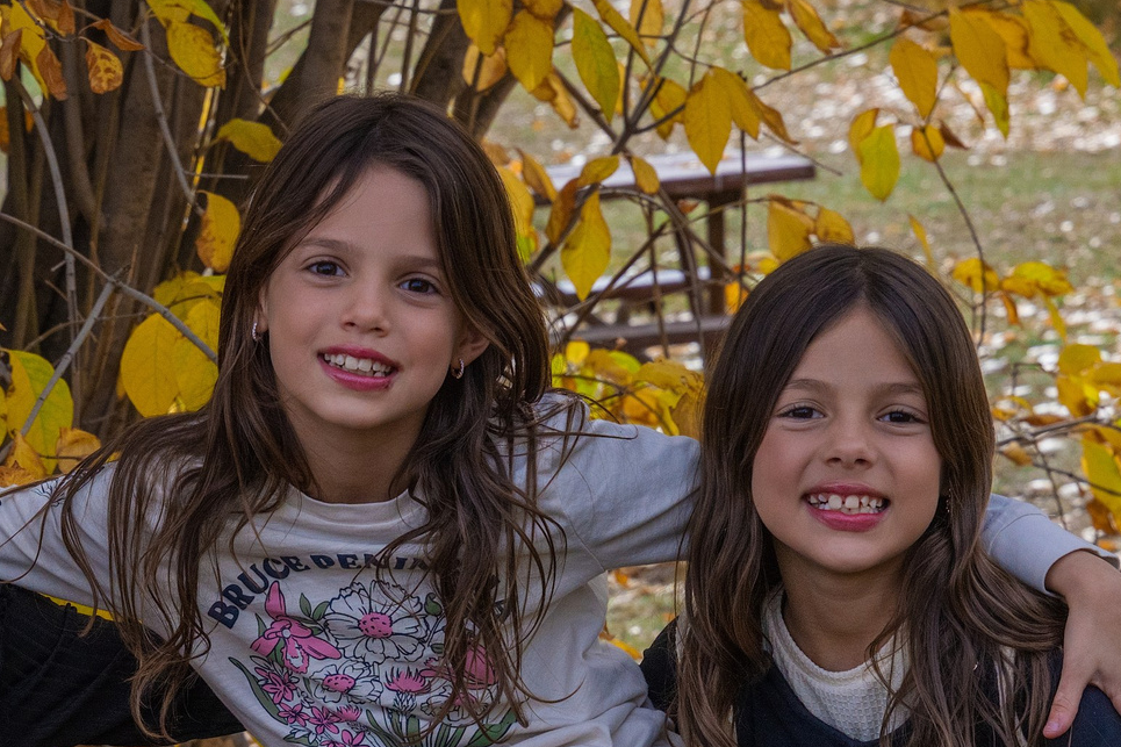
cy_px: 585
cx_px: 23
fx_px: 4088
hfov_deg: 15.4
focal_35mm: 131
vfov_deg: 10.4
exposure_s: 1/1250
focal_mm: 49.5
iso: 320
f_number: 5.6
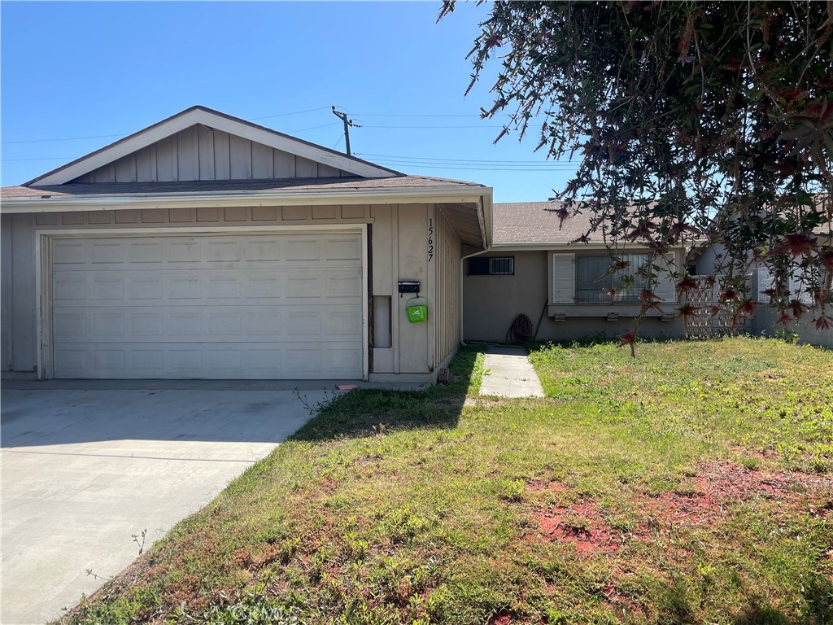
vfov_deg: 53.1
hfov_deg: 67.3
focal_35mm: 26
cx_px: 416
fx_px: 626
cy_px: 312
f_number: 1.6
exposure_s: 1/2681
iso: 32
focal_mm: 4.2
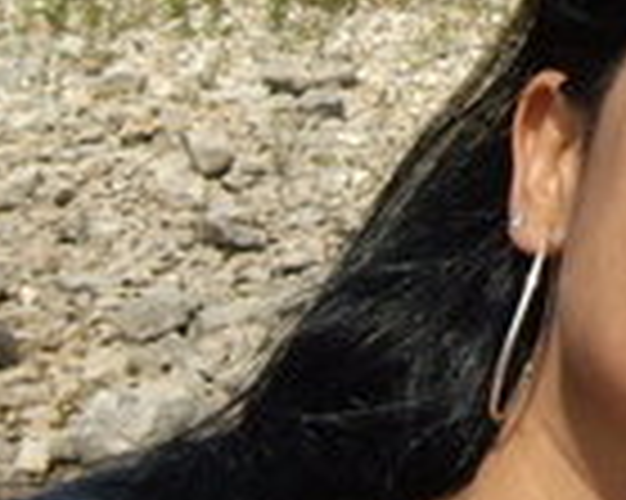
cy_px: -122
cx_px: 806
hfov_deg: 11.0
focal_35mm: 171
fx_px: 3166
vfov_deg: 8.9
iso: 50
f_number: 4.3
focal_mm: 6.2
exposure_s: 1/640
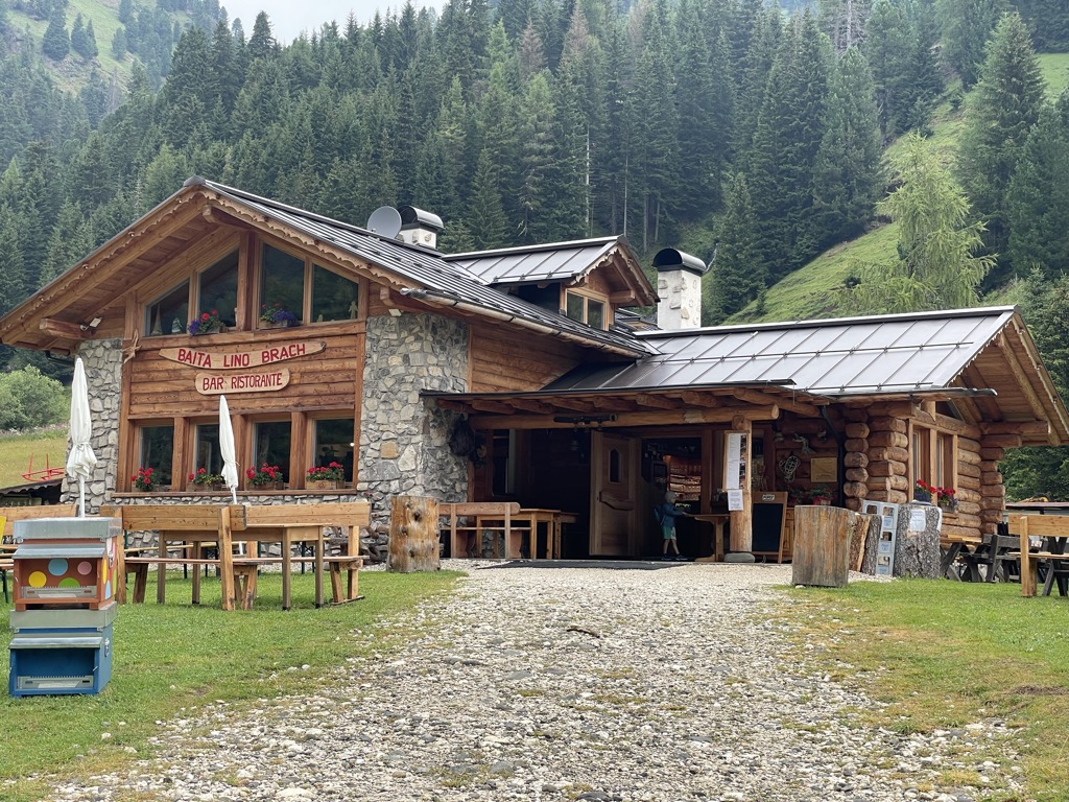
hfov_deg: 36.8
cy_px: 401
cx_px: 534
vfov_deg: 28.0
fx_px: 1606
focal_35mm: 52
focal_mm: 6
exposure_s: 1/208
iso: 25
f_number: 2
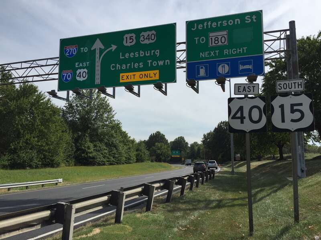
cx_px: 160
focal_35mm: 29
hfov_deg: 61.7
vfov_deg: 48.2
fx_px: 269
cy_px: 120
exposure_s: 1/3597
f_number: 2.2
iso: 32
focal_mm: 4.15
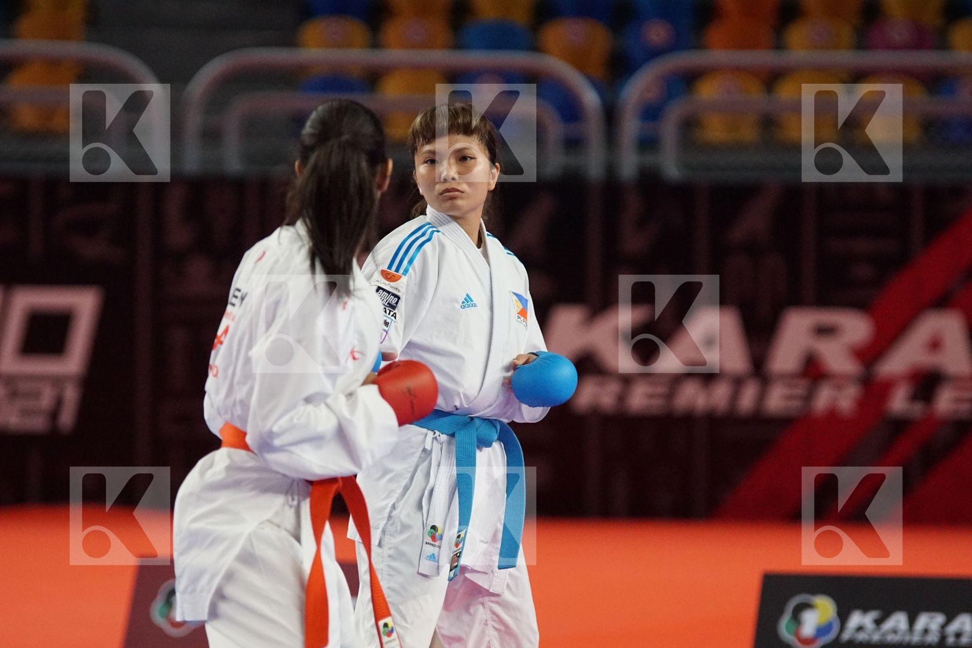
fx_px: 7289
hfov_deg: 7.6
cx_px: 486
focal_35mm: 270
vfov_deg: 5.1
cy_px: 324
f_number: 2.8
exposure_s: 1/2000
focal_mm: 180
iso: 3200
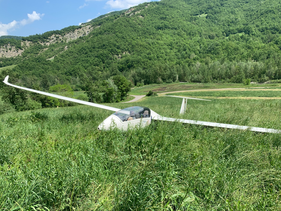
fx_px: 211
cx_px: 140
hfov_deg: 67.3
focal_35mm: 26
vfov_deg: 53.1
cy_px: 106
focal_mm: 4.25
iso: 25
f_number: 1.8
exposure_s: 1/1585
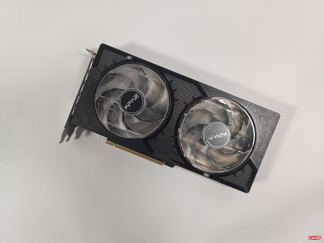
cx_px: 162
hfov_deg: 69.4
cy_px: 122
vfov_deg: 54.9
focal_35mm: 25
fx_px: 234
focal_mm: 6.78
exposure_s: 1/100
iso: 66
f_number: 1.85
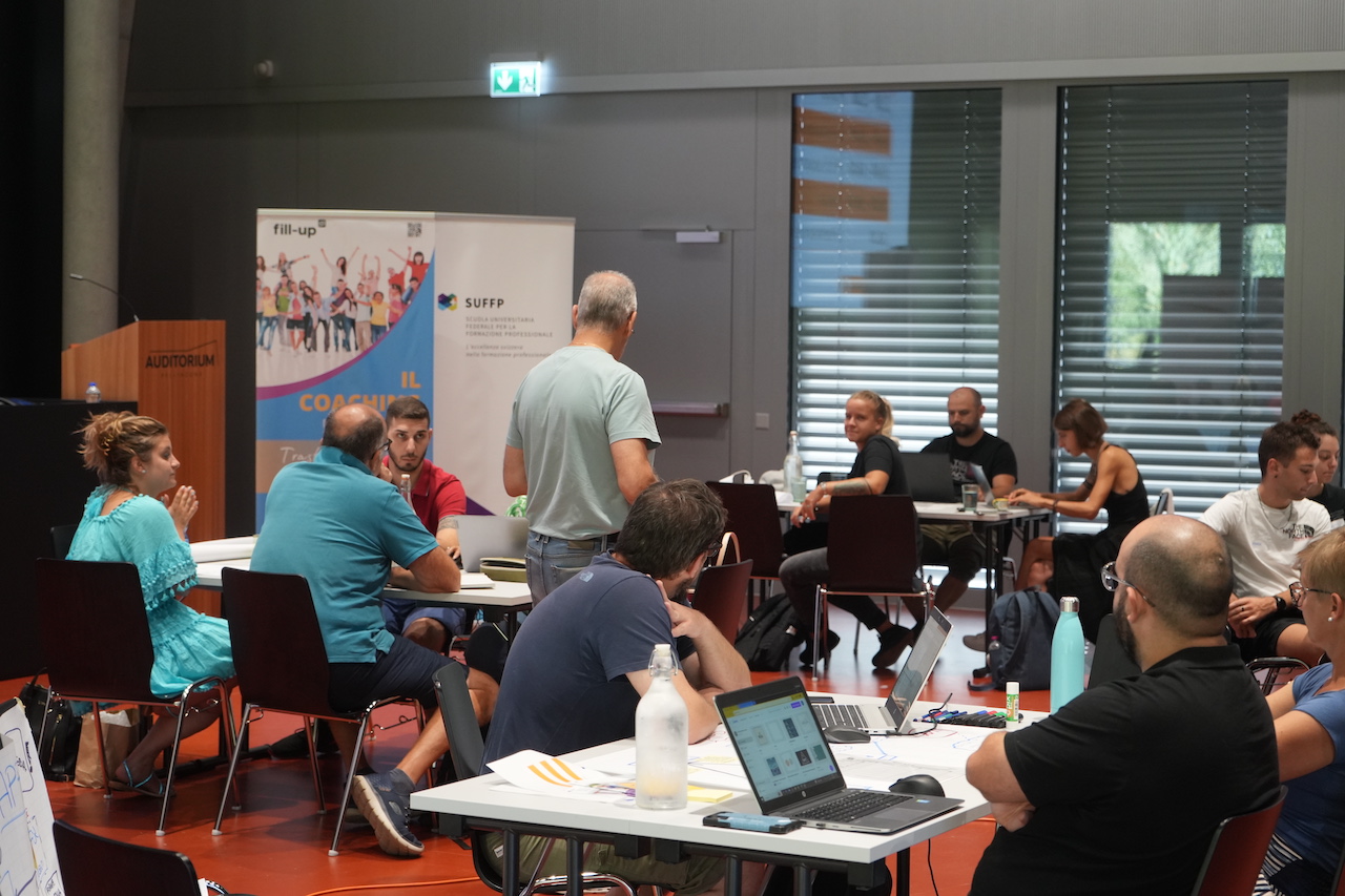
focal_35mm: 70
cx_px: 672
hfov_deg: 28.8
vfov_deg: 19.5
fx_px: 2615
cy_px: 448
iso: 2000
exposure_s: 1/160
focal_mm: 70
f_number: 5.6
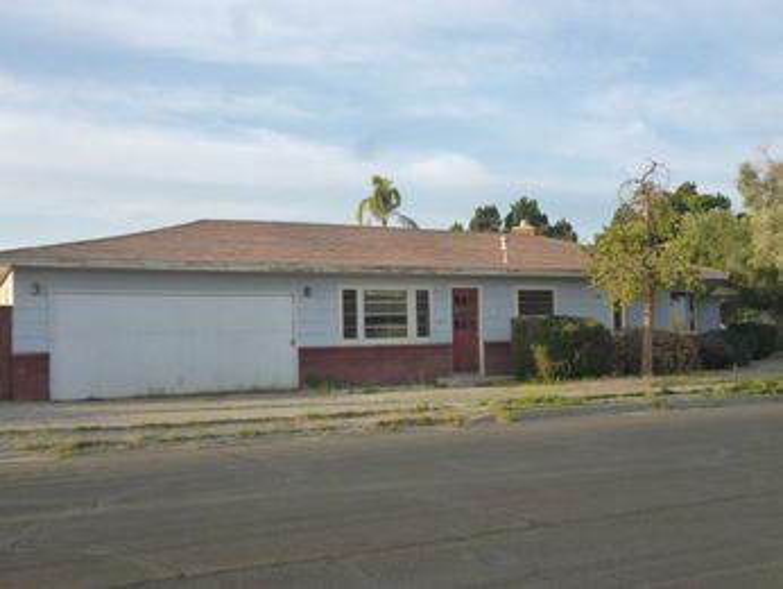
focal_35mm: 36
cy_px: 294
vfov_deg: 39.7
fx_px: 815
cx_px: 392
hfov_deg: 51.3
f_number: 3.5
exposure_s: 1/400
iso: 160
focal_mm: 6.4
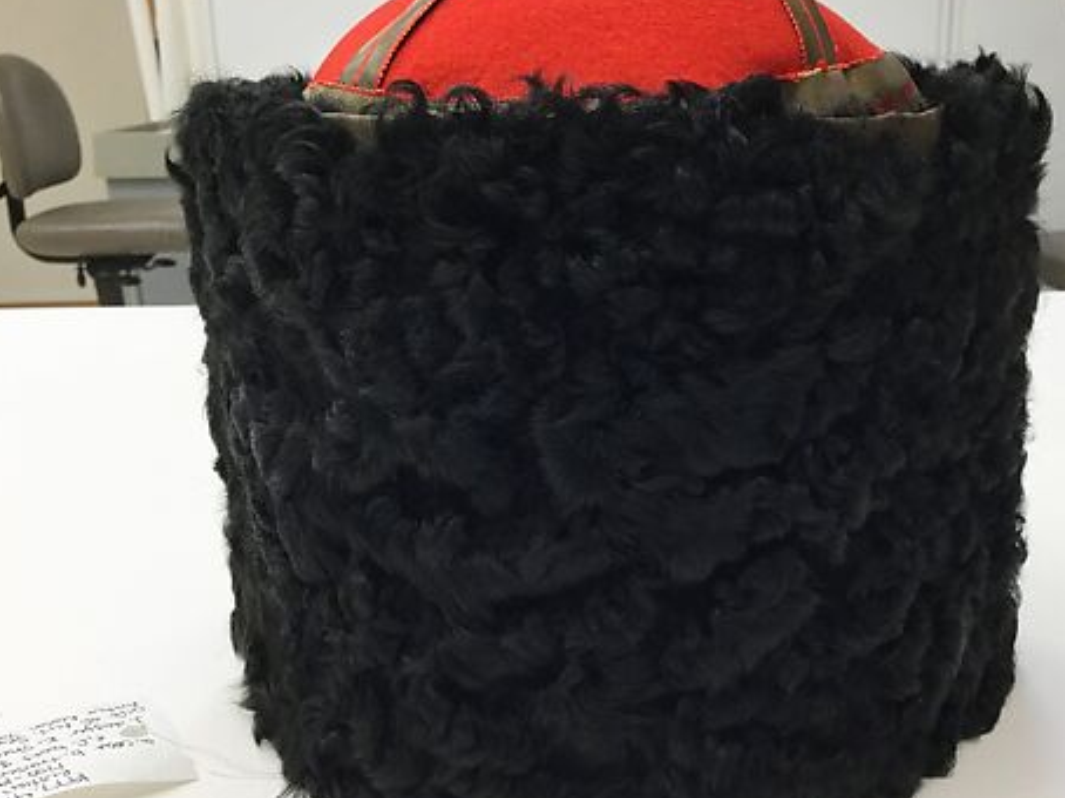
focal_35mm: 41
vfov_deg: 35.1
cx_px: 612
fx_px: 1261
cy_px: 422
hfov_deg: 45.7
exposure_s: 1/30
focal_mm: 3.3
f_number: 2.4
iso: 25
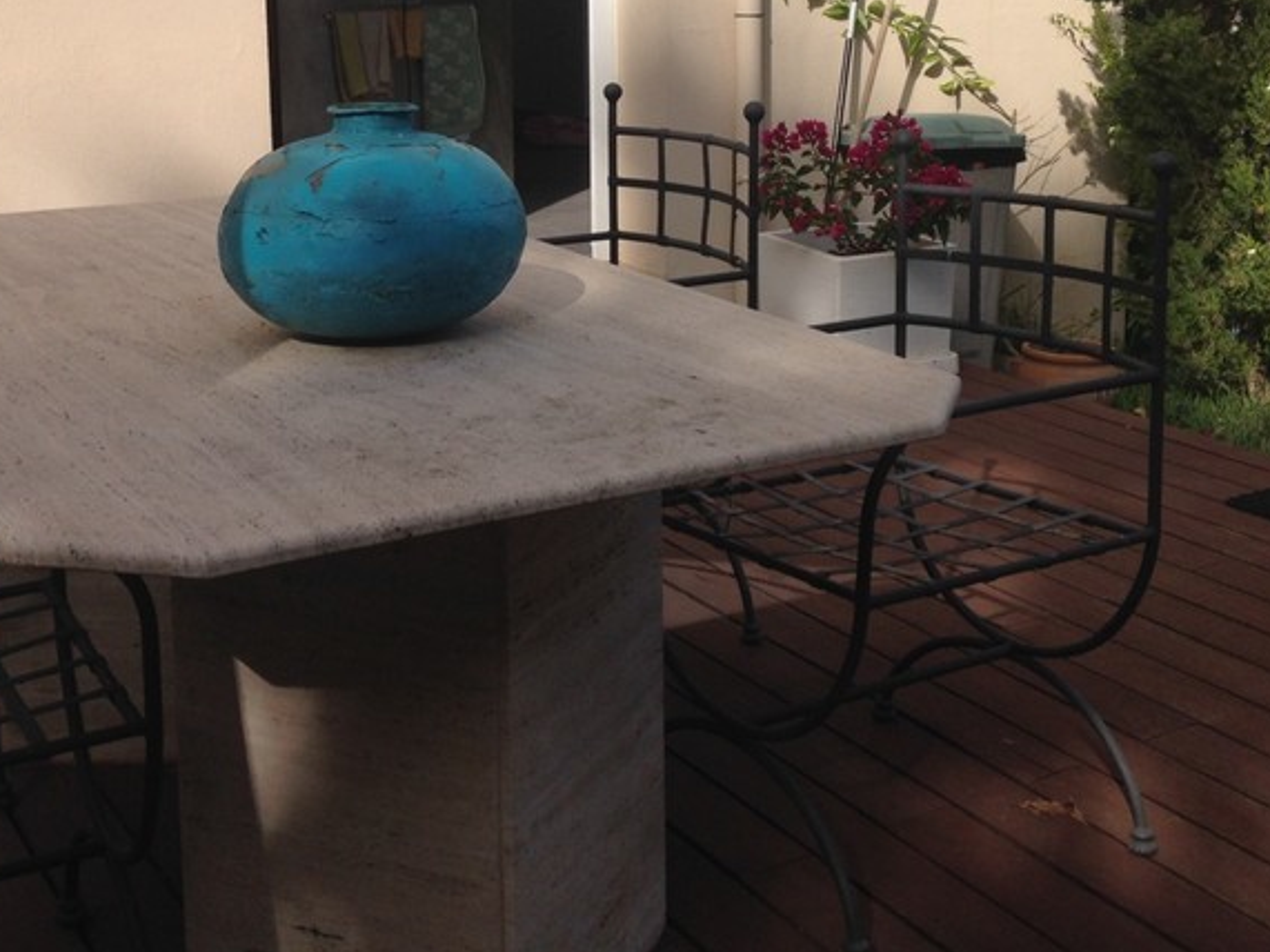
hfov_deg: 36.8
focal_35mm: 52
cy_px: 208
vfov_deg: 27.5
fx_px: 1907
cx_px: 647
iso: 50
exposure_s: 1/1550
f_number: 2.4
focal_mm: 4.12
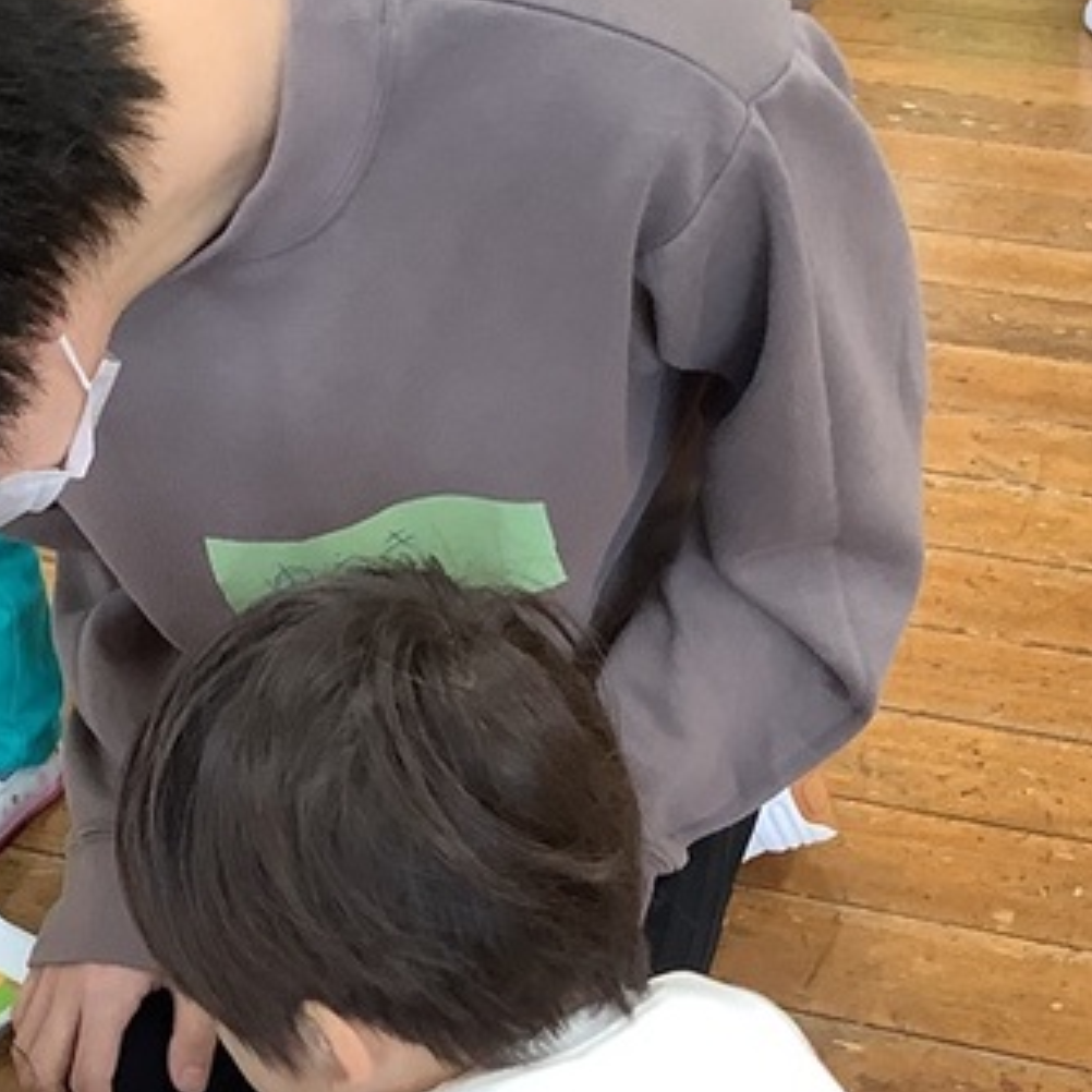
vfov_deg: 23.6
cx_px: 288
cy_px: 1082
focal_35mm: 70
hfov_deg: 24.4
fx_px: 2498
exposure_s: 1/50
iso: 125
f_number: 2.4
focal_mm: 3.3
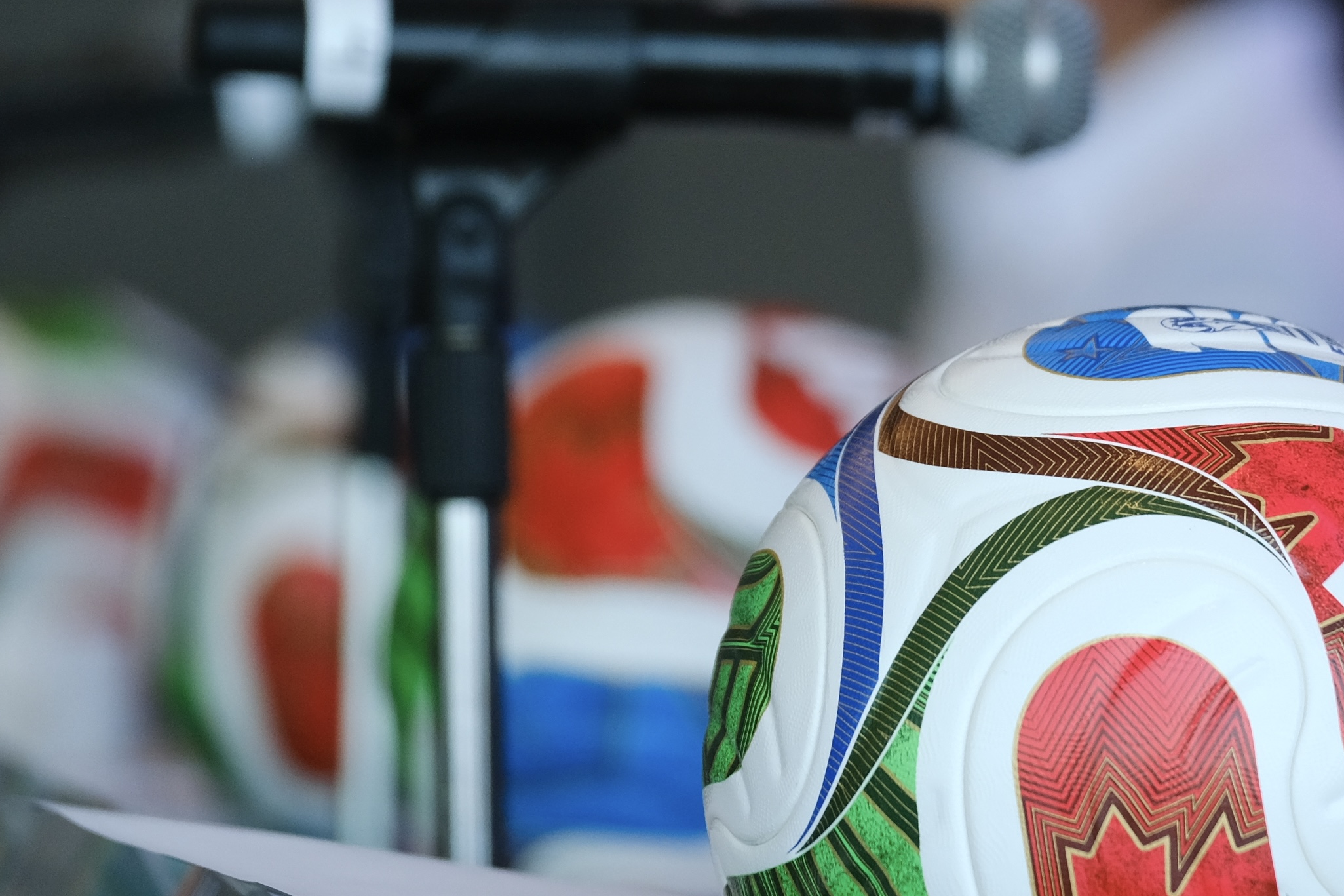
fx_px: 12579
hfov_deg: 6.1
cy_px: 483
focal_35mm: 337
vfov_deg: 4.1
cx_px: 1032
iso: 640
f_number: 2.8
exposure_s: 1/500
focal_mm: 134.4
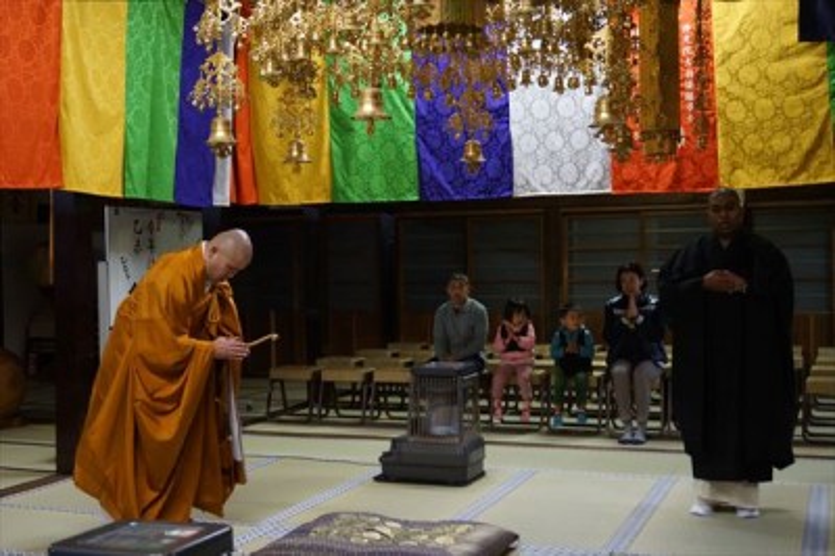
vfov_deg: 29.8
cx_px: 418
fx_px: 1043
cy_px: 278
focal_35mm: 45
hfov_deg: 43.6
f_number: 4.5
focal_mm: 30
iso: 1600
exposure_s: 1/30
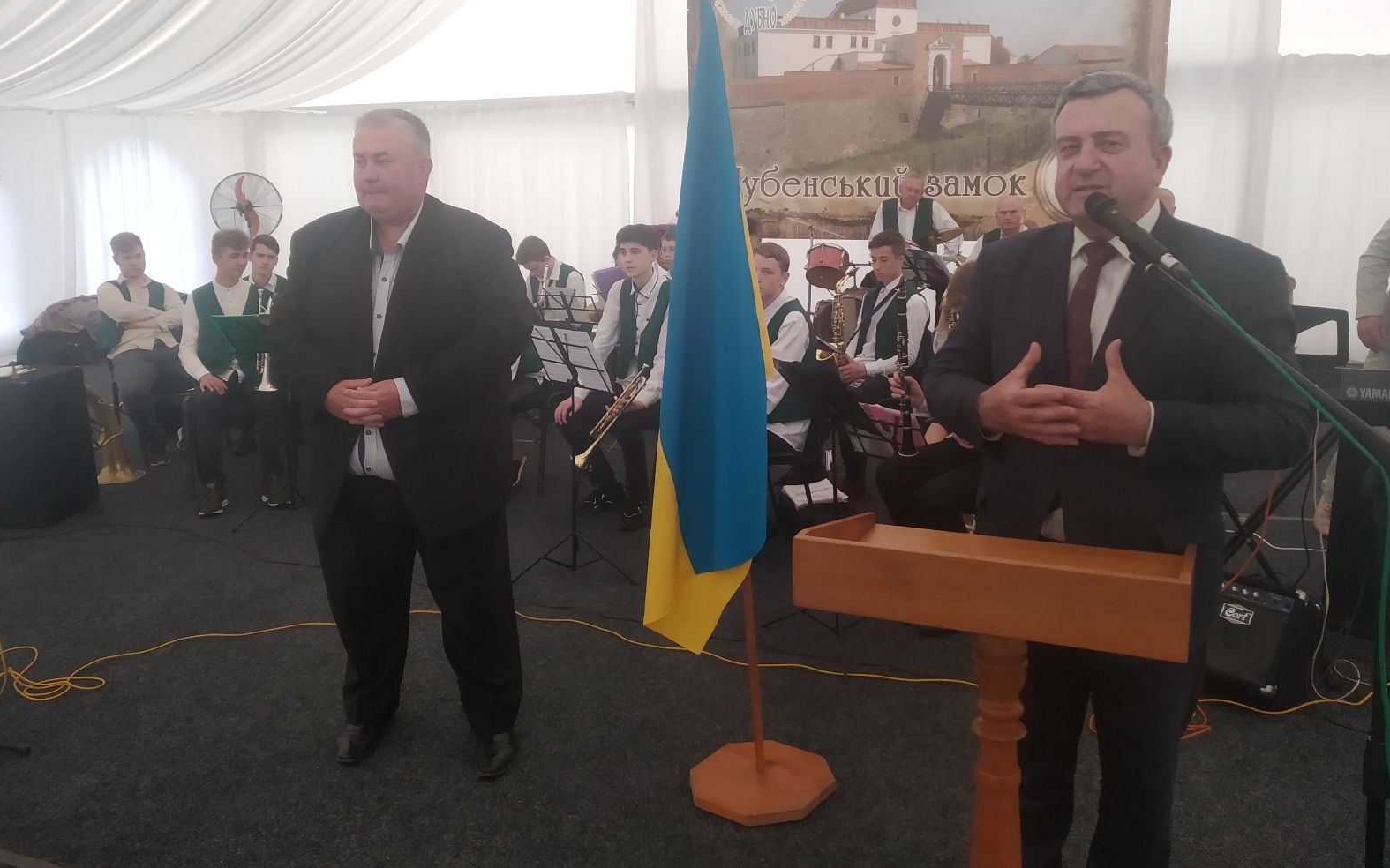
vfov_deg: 44.4
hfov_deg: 66.5
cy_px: 367
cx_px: 702
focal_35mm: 28
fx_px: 1061
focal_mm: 3.82
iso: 160
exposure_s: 1/100
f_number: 2.2
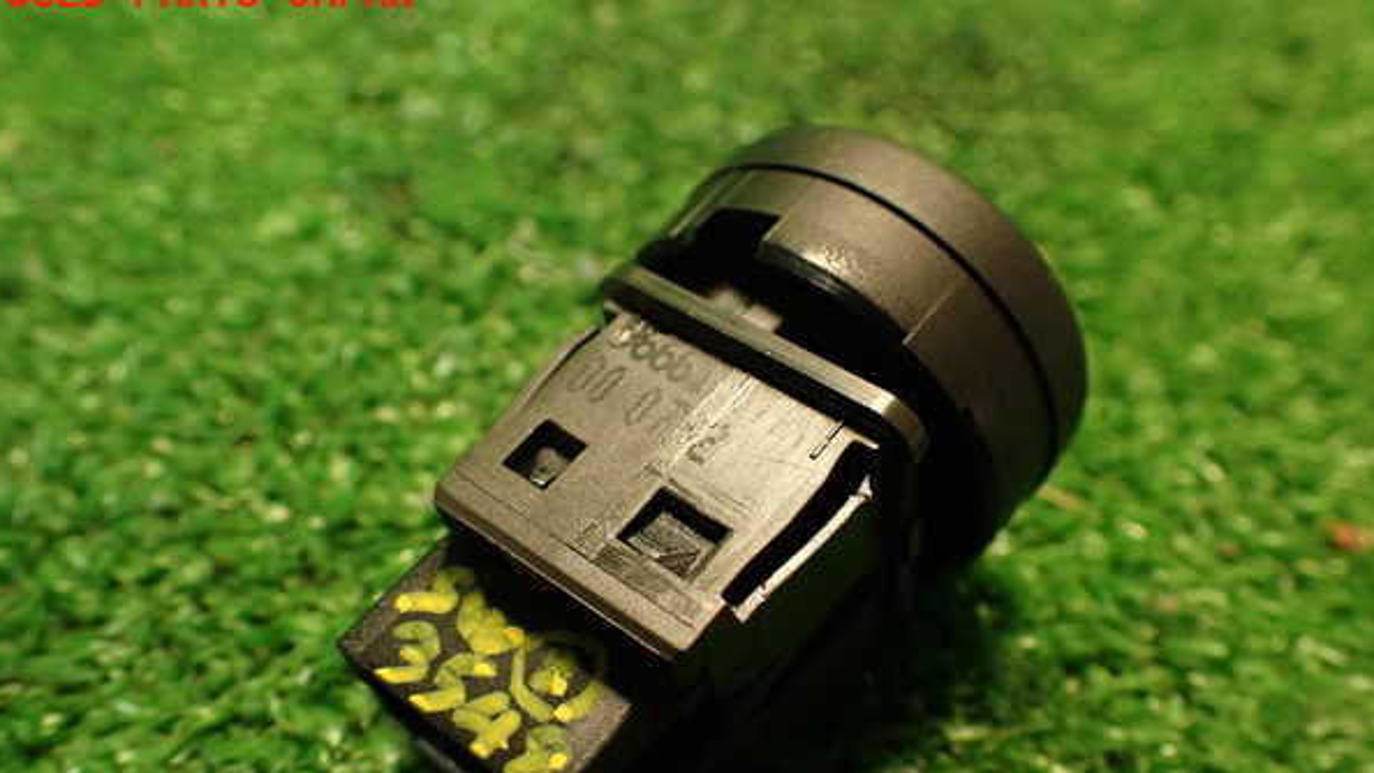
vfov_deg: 35.4
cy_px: 484
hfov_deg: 59.5
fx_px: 1202
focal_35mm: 33
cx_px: 687
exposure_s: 1/30
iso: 400
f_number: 2.3
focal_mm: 5.4
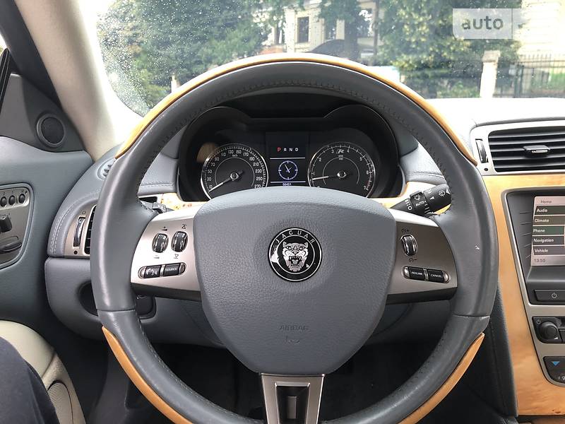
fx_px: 457
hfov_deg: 63.4
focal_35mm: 28
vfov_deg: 49.7
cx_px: 282
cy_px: 212
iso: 32
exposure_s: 1/30
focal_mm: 4
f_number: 1.8
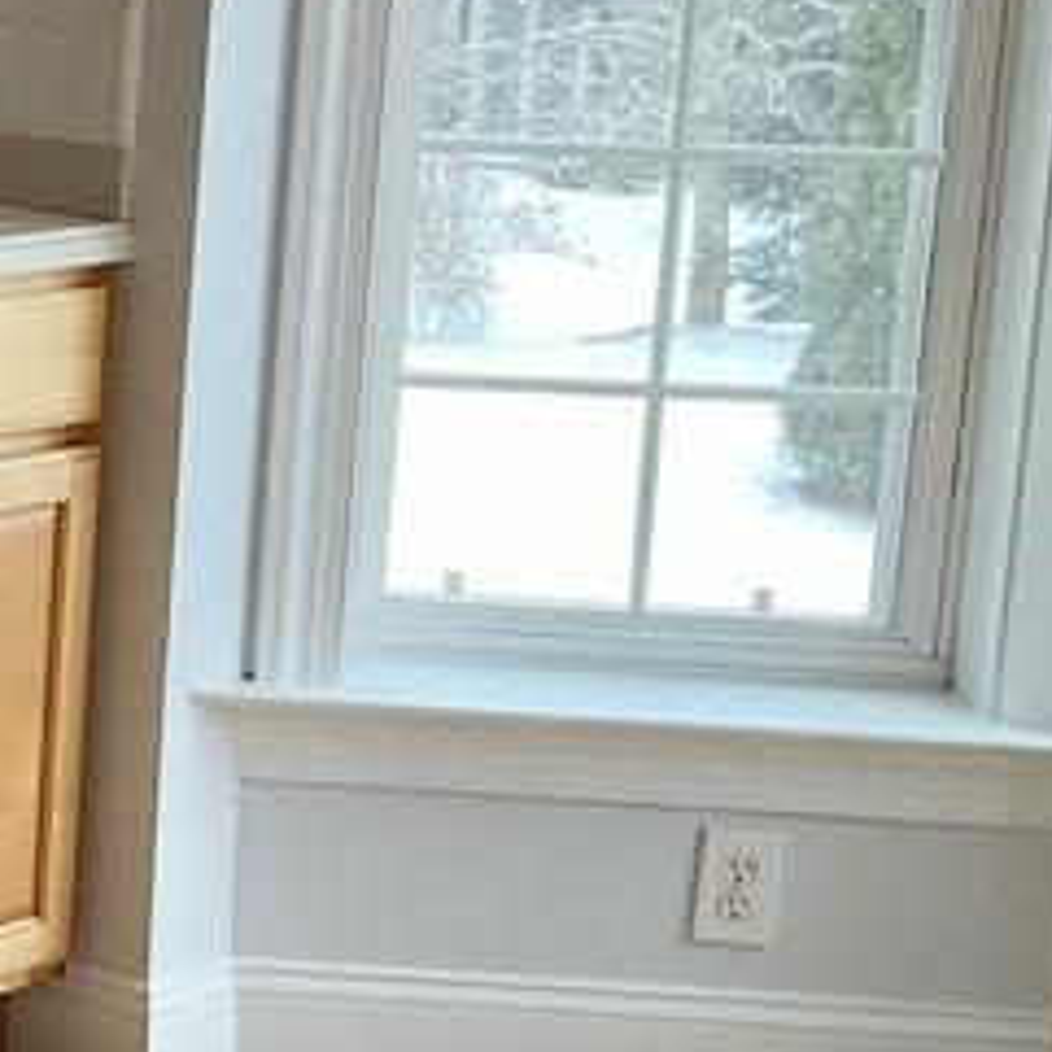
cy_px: 288
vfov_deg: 15.9
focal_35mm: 109
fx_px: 3748
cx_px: -877
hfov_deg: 14.1
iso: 40
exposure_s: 1/120
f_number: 1.8
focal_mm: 3
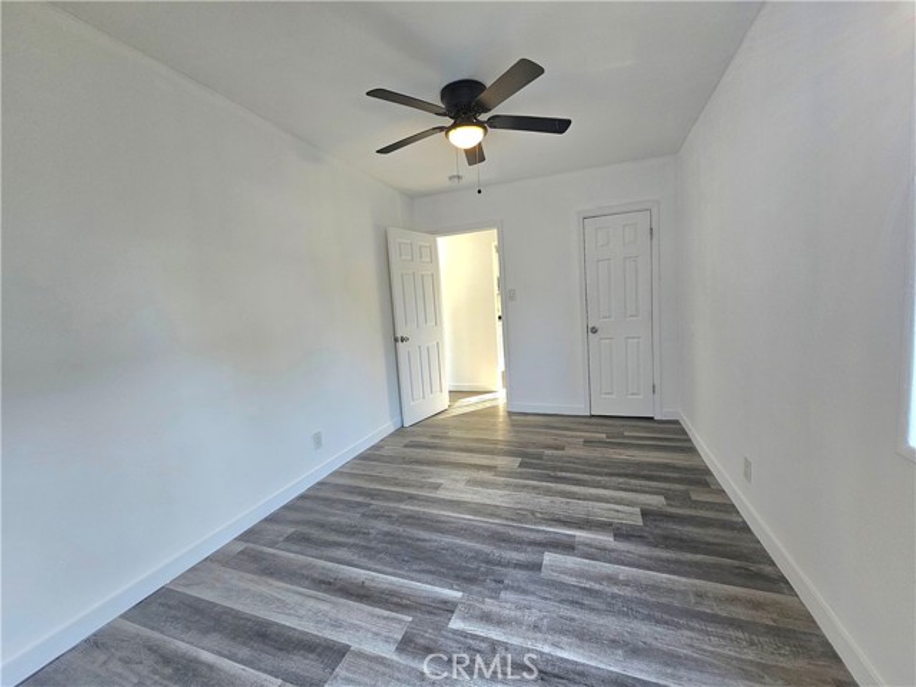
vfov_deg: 89.9
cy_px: 344
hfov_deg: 106.2
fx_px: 344
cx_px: 458
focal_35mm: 13
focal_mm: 2.2
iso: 160
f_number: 2.2
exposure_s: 1/60.2
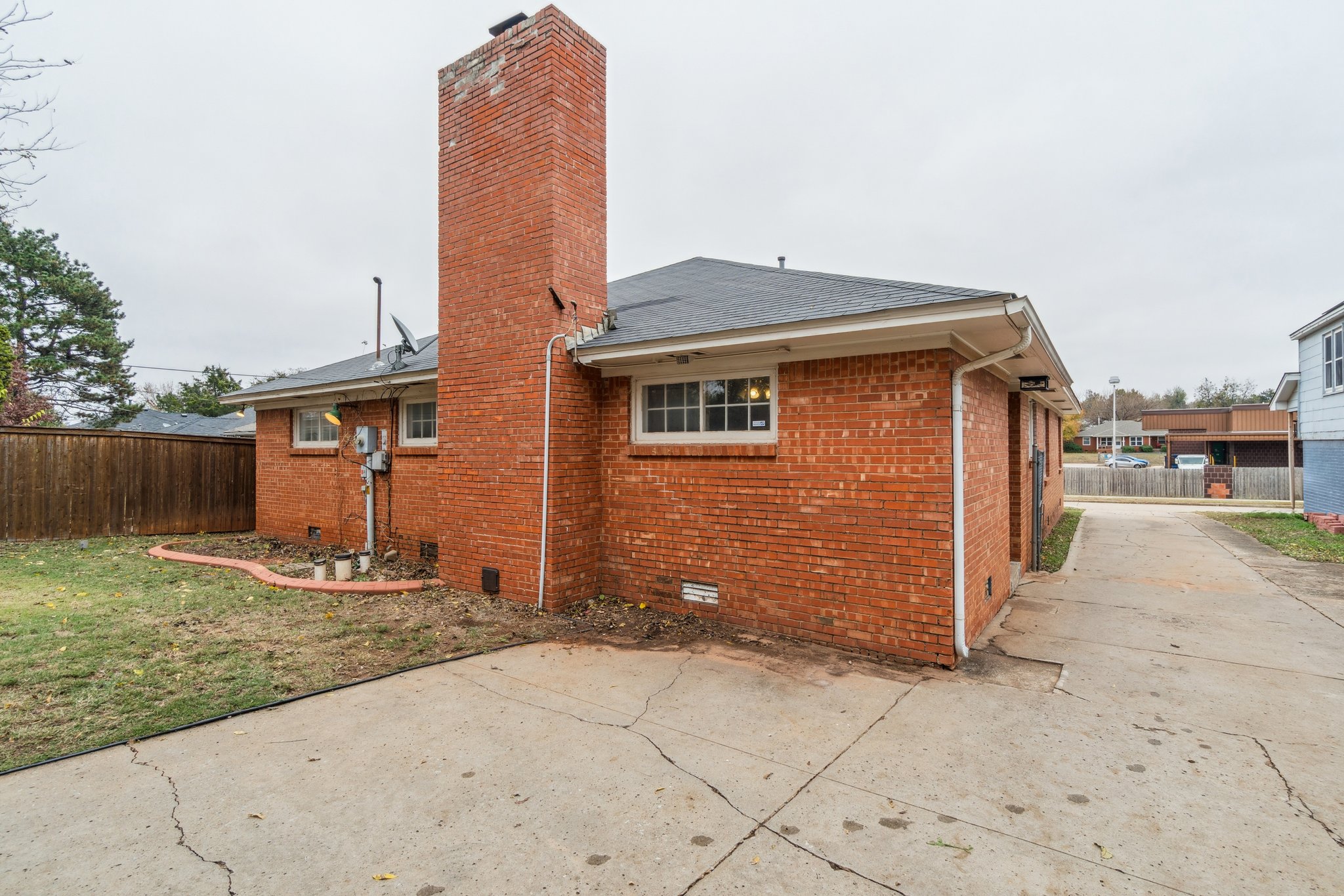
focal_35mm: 16
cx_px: 672
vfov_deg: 72.0
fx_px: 616
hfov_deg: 95.0
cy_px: 448
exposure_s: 1/250
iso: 100
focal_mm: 11
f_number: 8
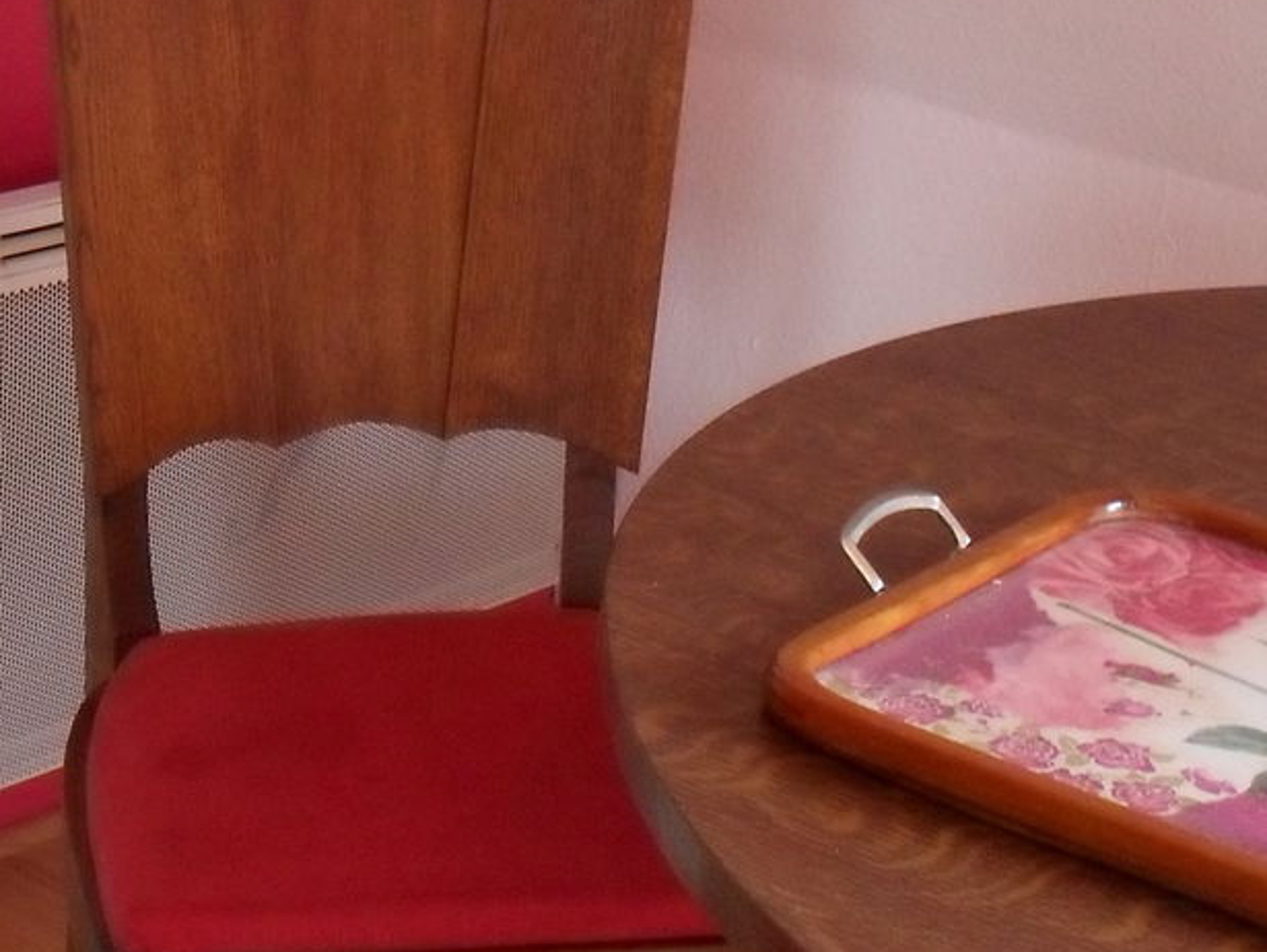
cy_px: 70
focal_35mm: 91
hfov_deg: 20.8
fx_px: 3333
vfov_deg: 16.0
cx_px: -19
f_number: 3.2
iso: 240
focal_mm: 6.3
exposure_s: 1/15
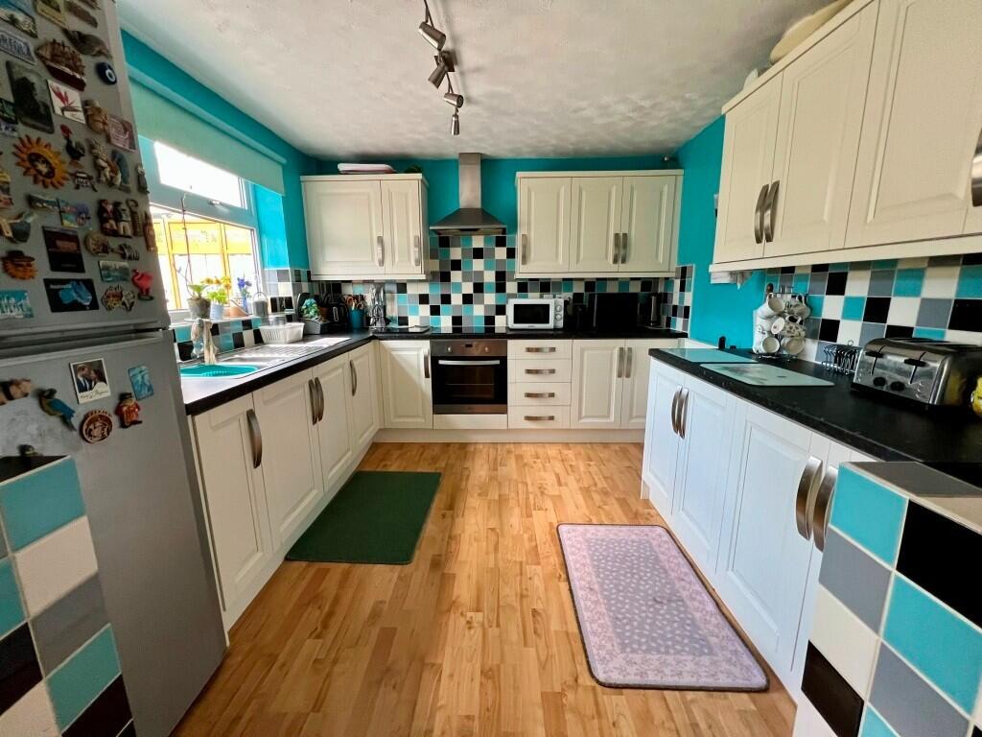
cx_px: 491
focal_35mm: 13
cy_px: 368
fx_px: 369
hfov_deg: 106.2
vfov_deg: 89.9
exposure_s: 1/65
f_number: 1.8
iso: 250
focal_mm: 1.57
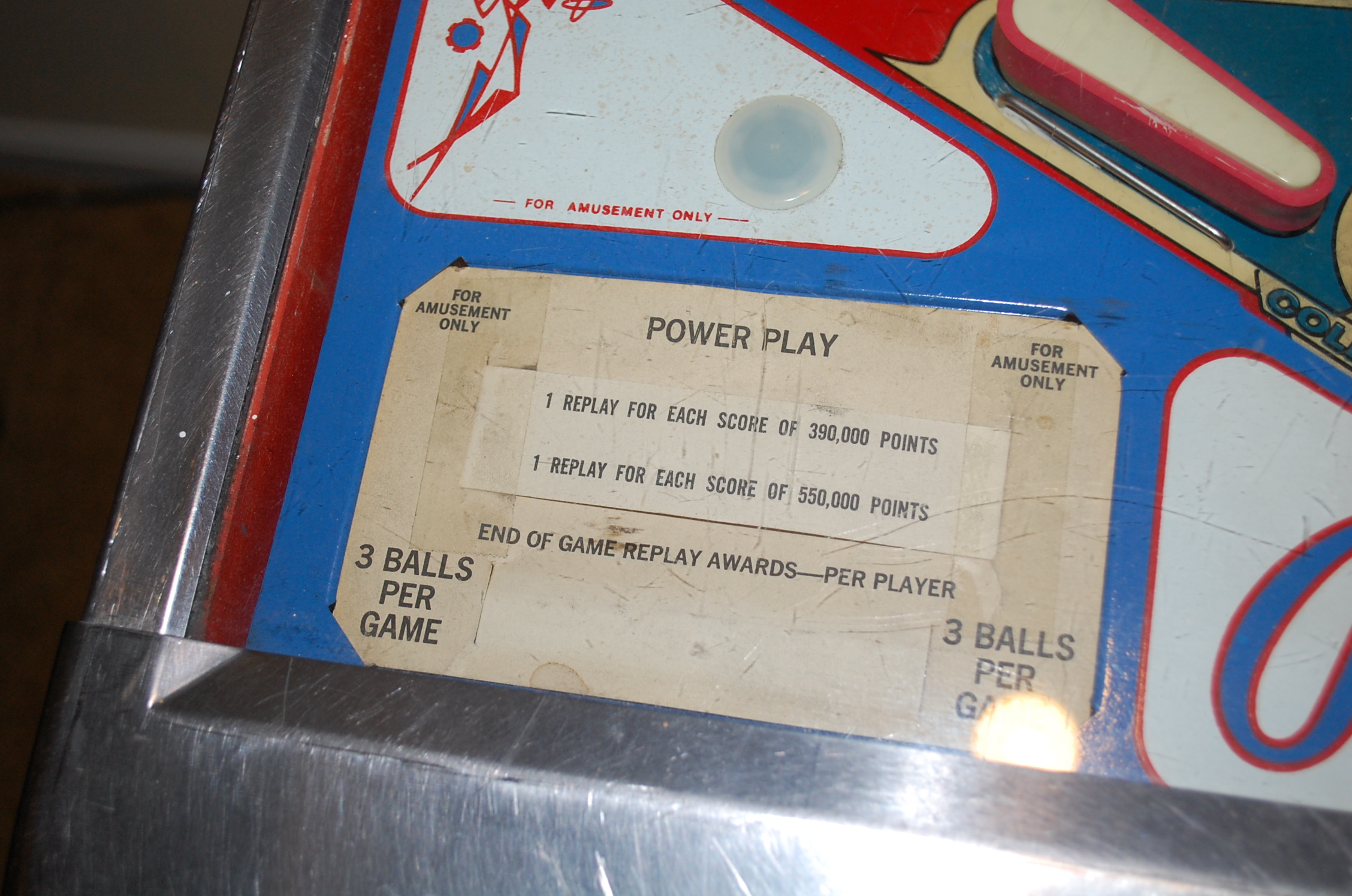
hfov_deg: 43.7
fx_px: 1687
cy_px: 448
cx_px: 676
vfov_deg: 29.8
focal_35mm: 45
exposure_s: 1/60
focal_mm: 30
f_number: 4.8
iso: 400
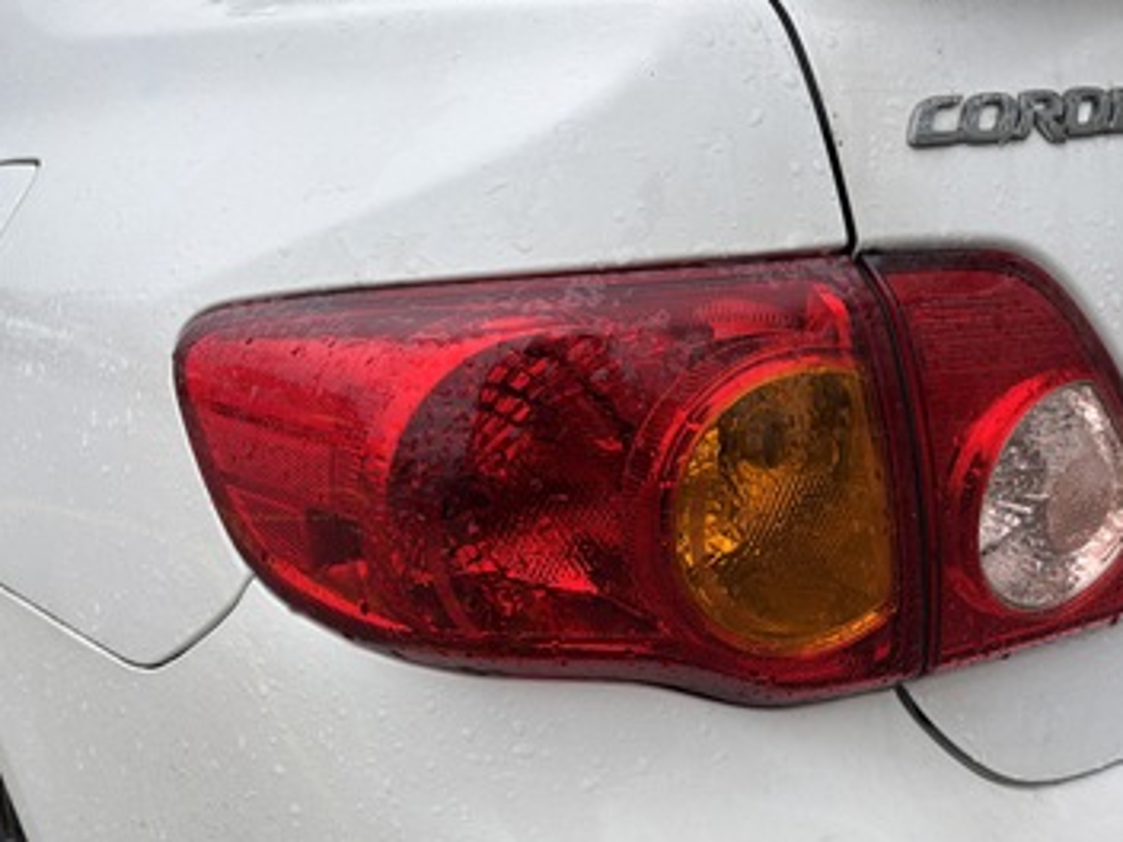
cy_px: 454
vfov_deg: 45.4
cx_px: 667
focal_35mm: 31
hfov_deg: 57.9
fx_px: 1006
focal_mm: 5.96
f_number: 1.6
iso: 50
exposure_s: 1/726
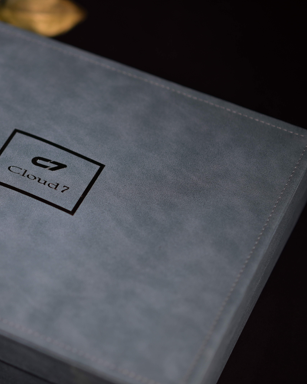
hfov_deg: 12.8
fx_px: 1363
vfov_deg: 16.0
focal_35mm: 120
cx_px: 41
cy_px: 192
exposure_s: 1/400
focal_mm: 85
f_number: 1.8
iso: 250
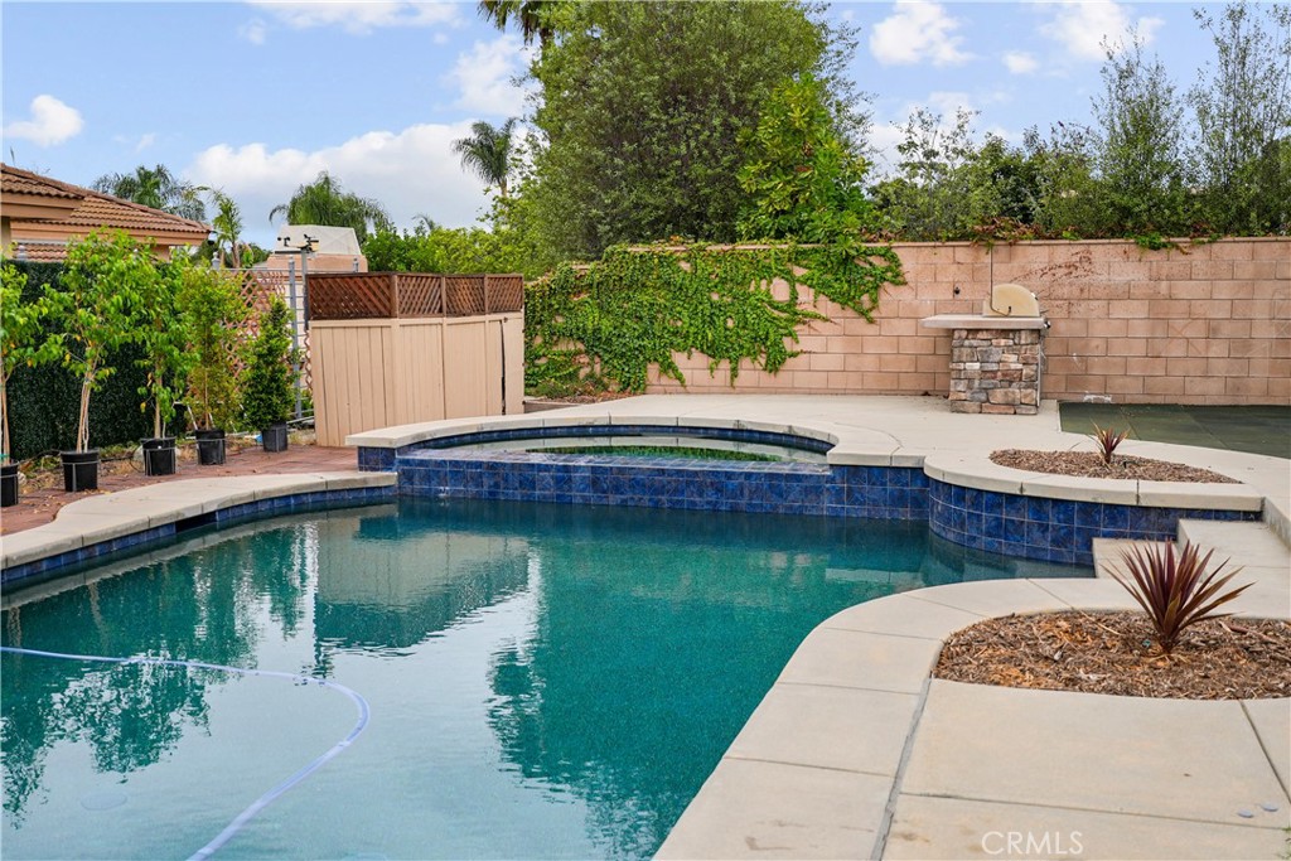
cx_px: 646
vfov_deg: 37.9
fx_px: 1255
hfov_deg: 54.4
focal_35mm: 35
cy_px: 430
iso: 100
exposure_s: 1/250
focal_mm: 35
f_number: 4
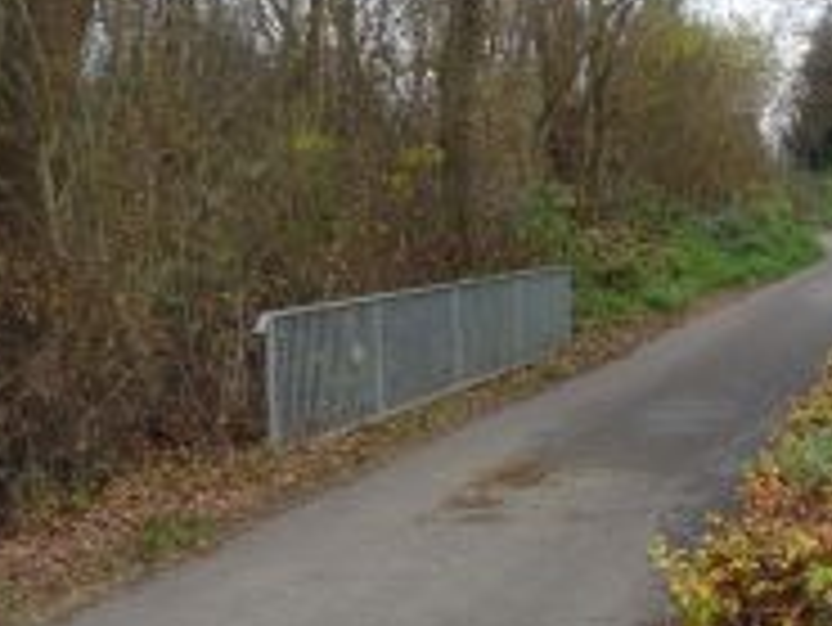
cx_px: 648
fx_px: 1996
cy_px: 239
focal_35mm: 83
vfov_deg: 17.8
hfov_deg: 23.3
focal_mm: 5.2
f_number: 4
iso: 100
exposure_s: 1/160
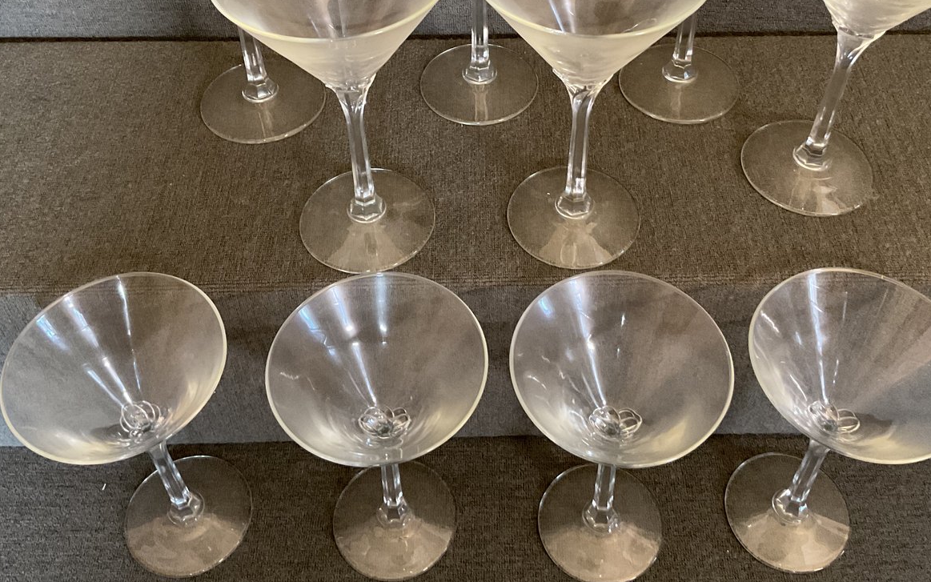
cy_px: 131
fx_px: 1015
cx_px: 496
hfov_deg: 49.2
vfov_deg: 31.3
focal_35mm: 40
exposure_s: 1/30
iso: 320
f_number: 1.8
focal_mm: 3
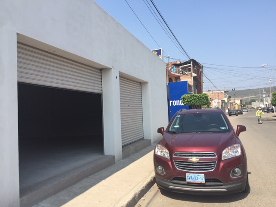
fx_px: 231
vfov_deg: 48.2
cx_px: 138
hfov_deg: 61.7
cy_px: 104
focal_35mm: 29
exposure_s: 1/1464
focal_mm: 4.15
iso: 32
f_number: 2.2
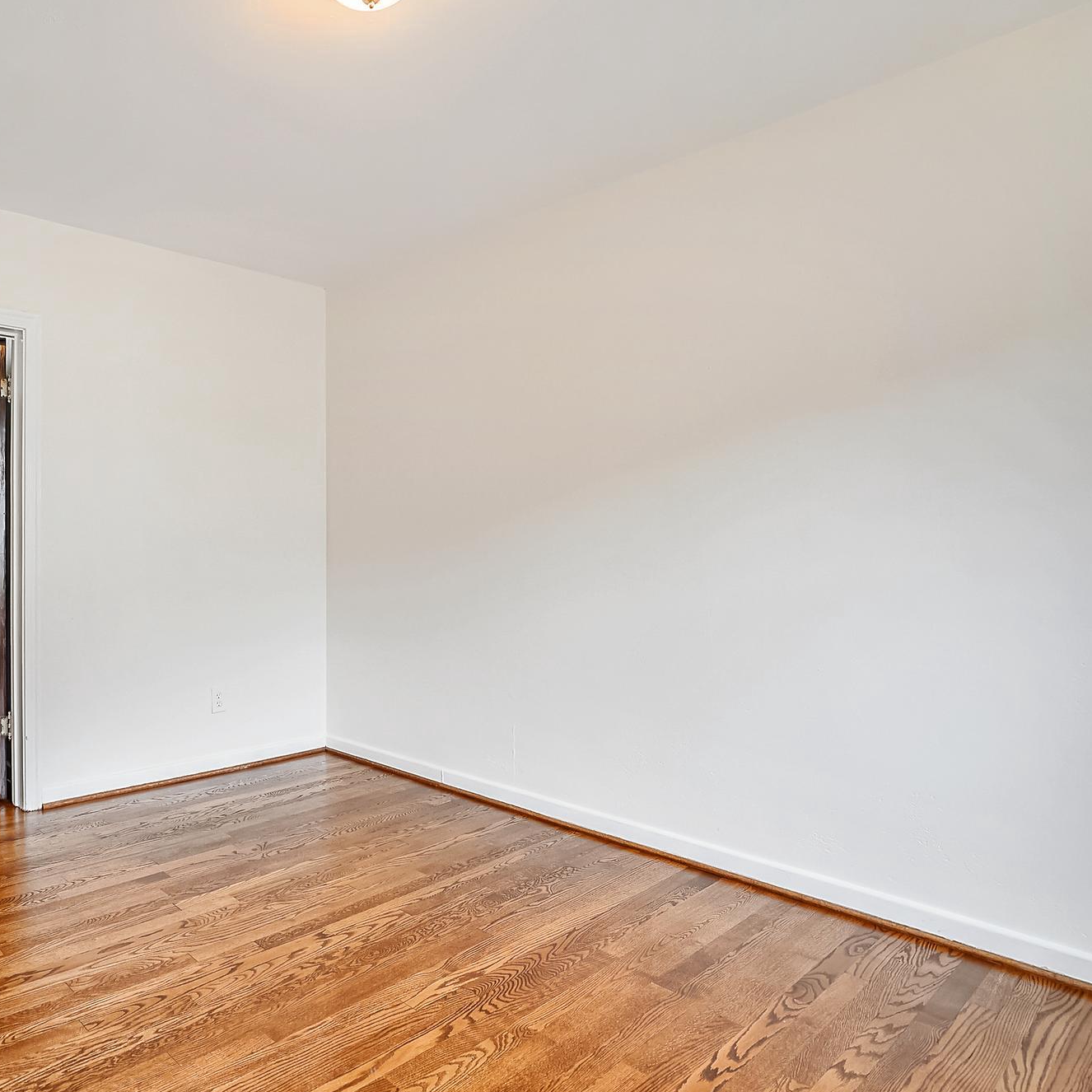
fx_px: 749
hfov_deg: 66.8
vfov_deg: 72.1
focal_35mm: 21
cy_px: 546
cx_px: 251
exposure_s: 3.2
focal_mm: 16
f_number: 8
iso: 100
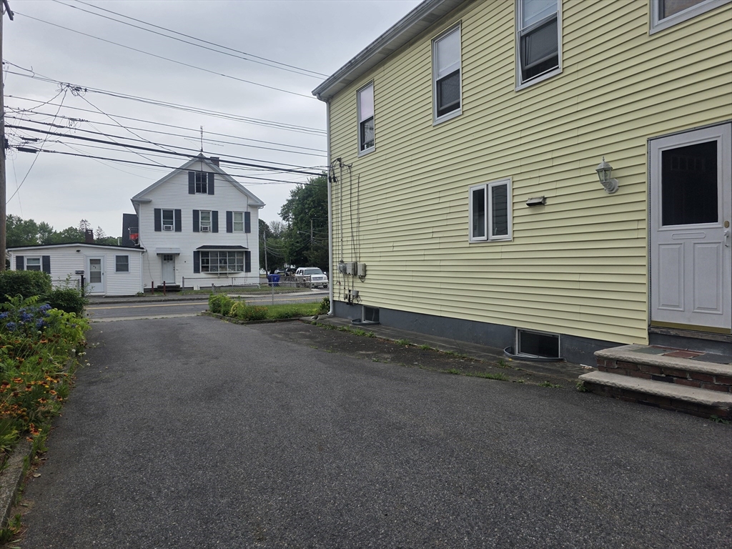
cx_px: 366
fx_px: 486
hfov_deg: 73.9
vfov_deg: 58.9
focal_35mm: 23
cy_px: 274
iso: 32
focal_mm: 6.3
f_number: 1.7
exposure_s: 1/359
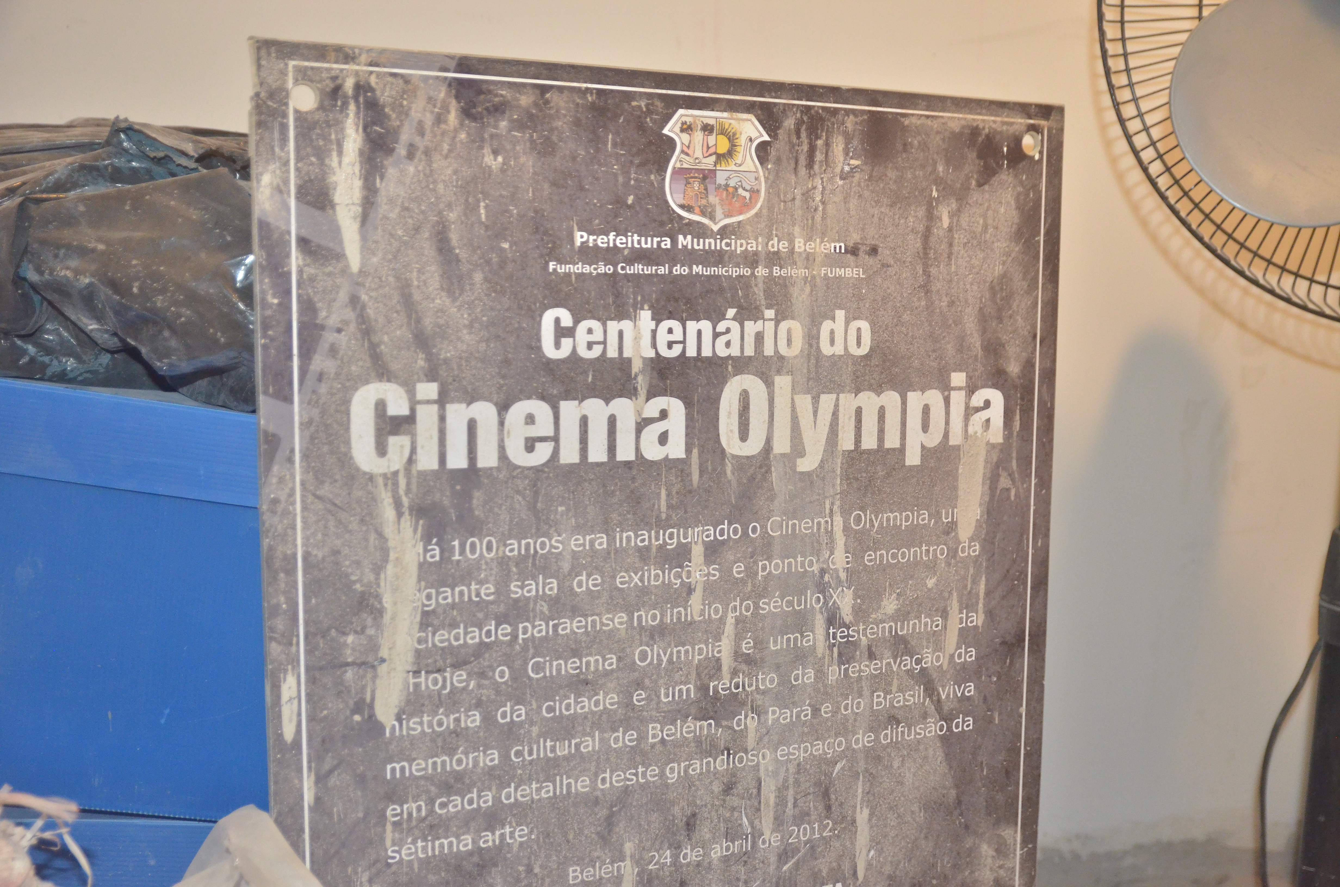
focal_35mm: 39
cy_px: 444
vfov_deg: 34.1
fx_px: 1449
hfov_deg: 49.6
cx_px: 670
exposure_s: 1/250
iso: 1600
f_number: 2.8
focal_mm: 26
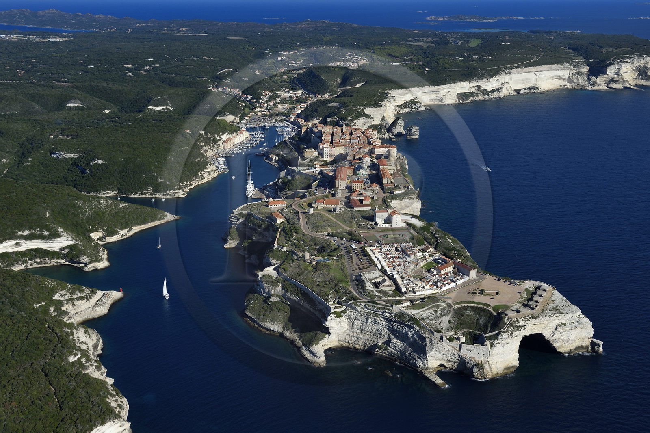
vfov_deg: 35.0
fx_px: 686
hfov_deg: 50.7
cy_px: 216
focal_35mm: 38
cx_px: 325
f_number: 11
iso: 320
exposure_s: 1/800
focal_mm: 38
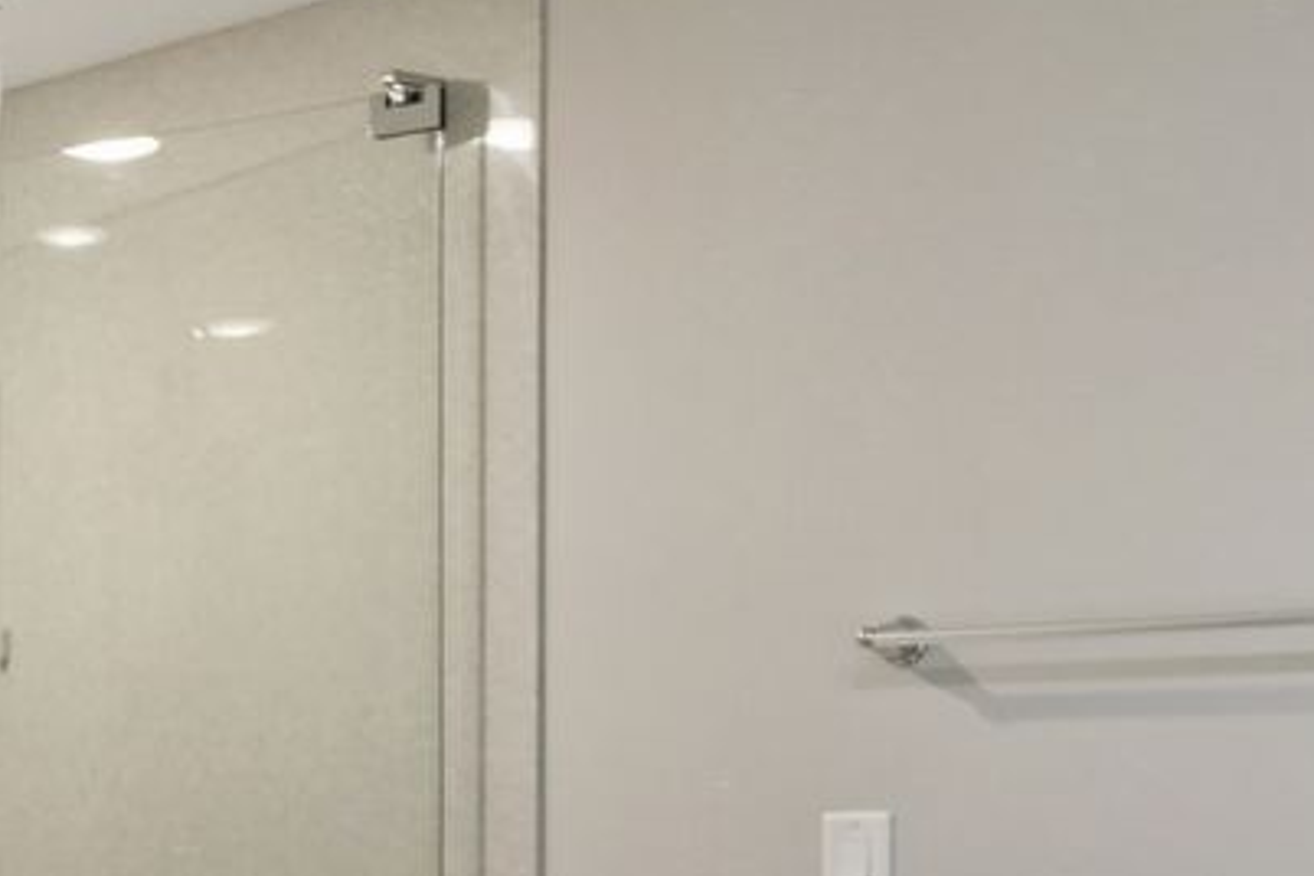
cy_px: 951
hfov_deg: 20.0
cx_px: -735
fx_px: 3139
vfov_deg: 15.5
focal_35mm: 86
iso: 640
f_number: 8
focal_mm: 18
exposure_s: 1/13
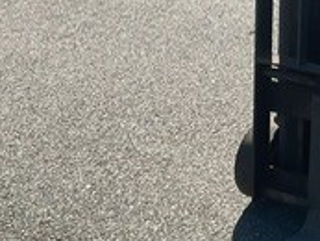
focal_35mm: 107
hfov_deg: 17.1
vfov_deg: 13.6
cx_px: 438
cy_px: -13
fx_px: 990
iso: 16
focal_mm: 3
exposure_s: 1/1412
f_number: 1.8
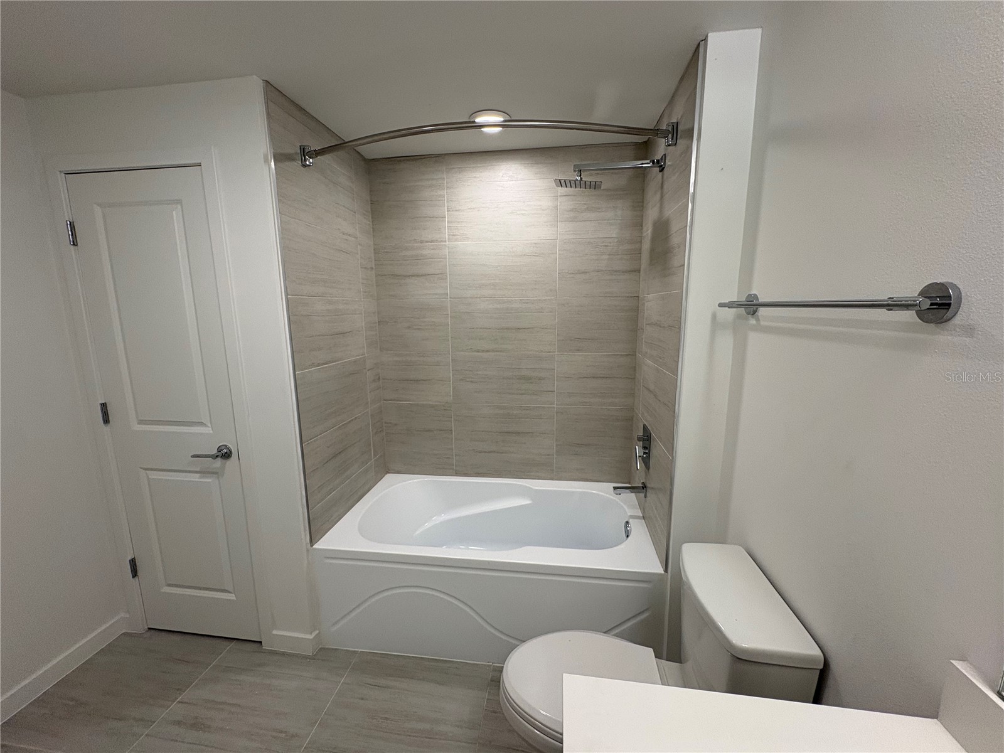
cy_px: 376
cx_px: 502
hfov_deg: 102.1
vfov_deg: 85.7
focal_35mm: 14
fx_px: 406
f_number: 2.2
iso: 200
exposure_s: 1/120
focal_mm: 2.22
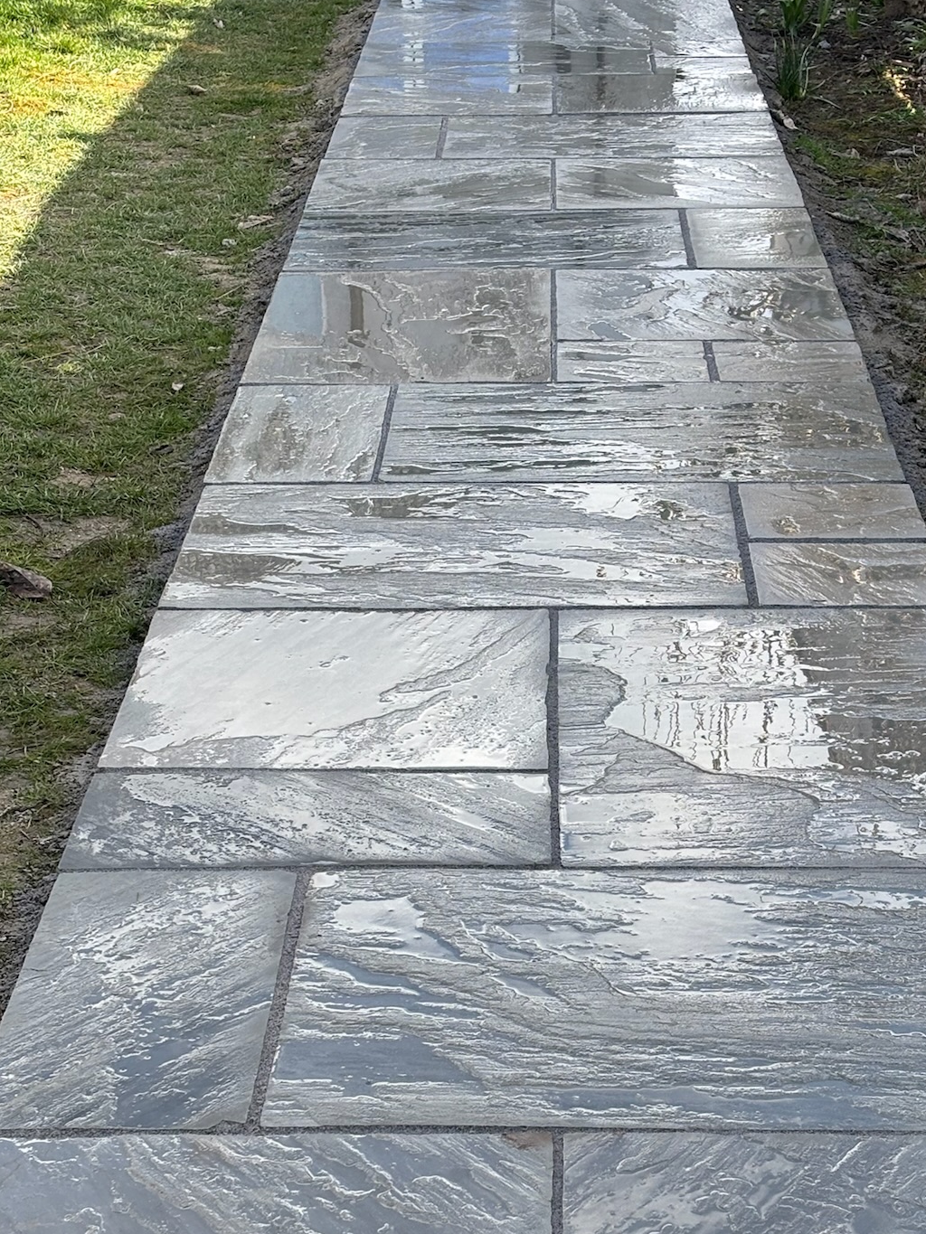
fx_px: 2782
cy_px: 778
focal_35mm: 78
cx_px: 520
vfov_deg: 24.9
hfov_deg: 18.9
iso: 32
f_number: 1.6
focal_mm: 5.96
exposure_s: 1/641
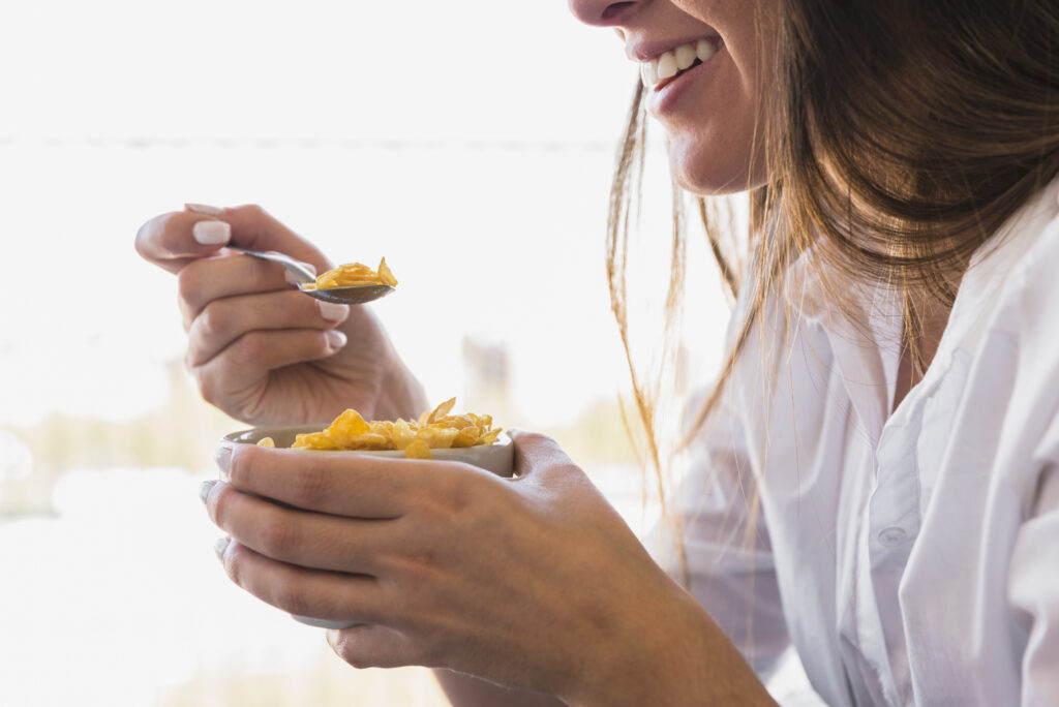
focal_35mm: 66
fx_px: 1943
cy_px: 354
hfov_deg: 30.5
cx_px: 530
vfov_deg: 20.6
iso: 320
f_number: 4.5
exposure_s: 1/125
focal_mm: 66
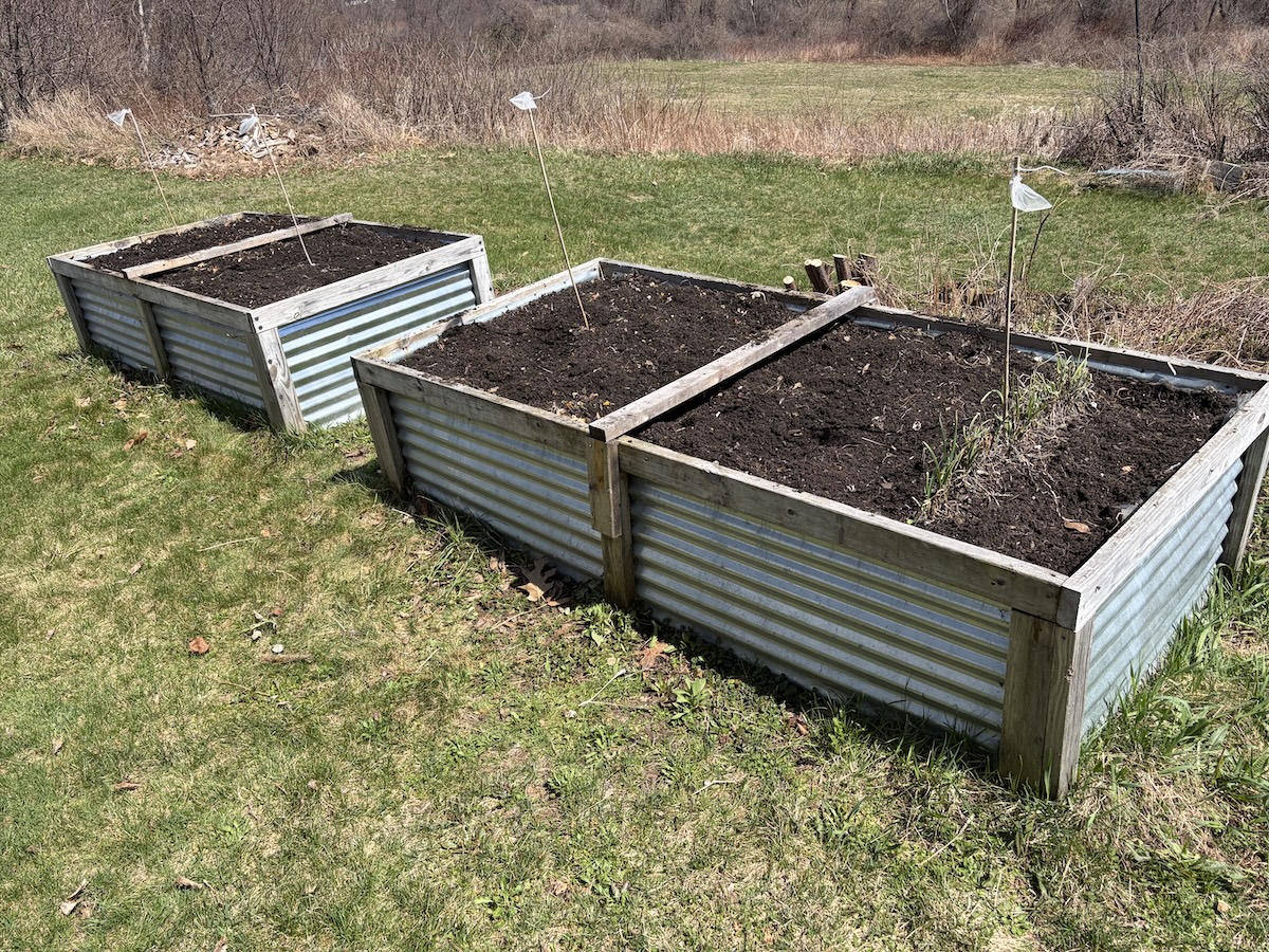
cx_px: 634
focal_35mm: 26
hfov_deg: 67.3
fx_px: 953
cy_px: 476
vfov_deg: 53.1
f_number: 1.6
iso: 50
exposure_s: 1/2283
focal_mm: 5.96
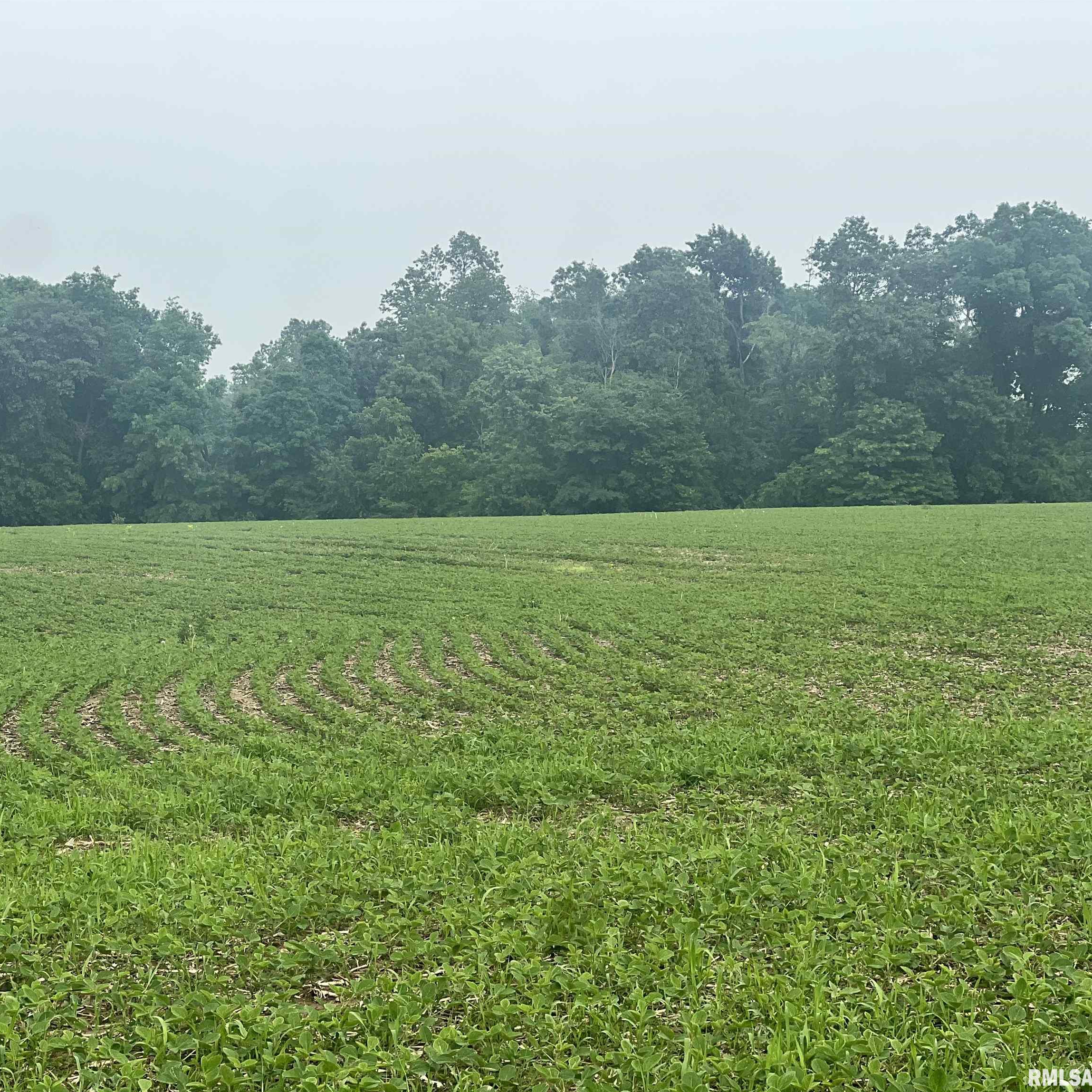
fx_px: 3248
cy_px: 546
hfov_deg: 19.0
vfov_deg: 19.1
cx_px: 371
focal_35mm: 91
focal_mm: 9
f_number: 2.8
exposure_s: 1/376
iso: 32
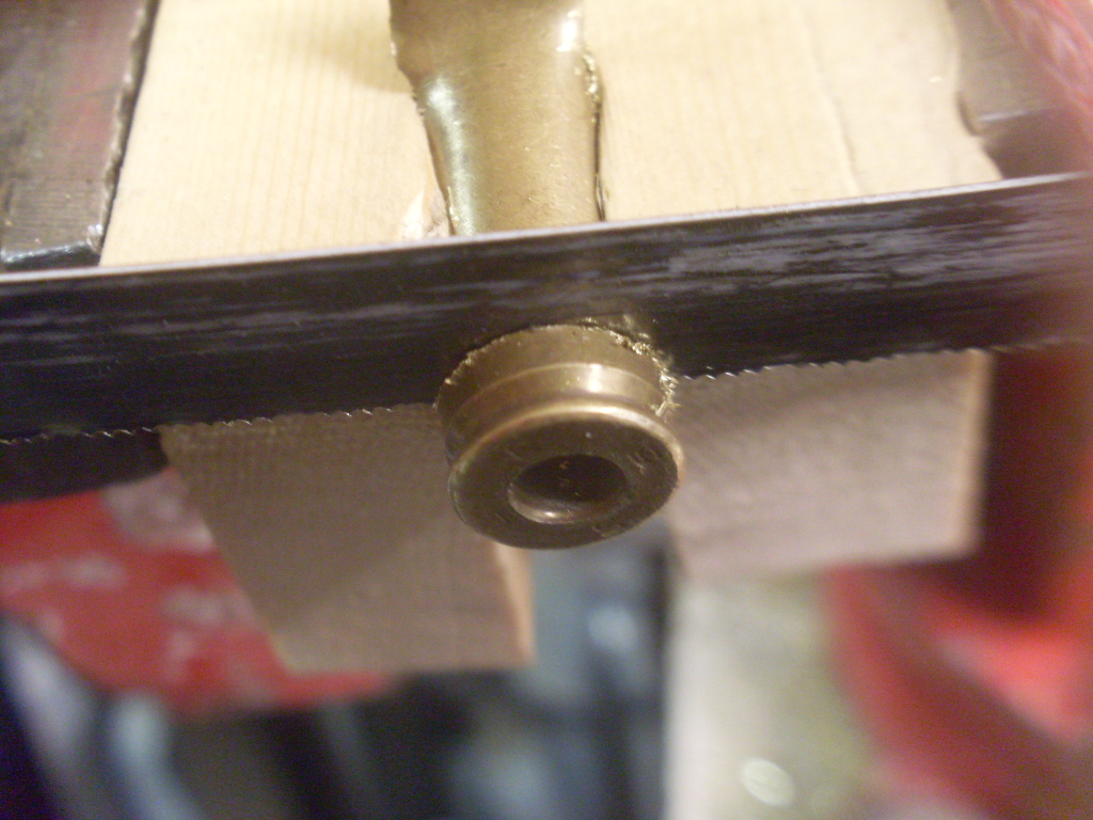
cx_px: 546
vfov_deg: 37.7
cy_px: 410
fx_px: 1200
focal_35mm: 38
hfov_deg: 49.0
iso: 200
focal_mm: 6.3
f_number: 2.8
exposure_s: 1/4
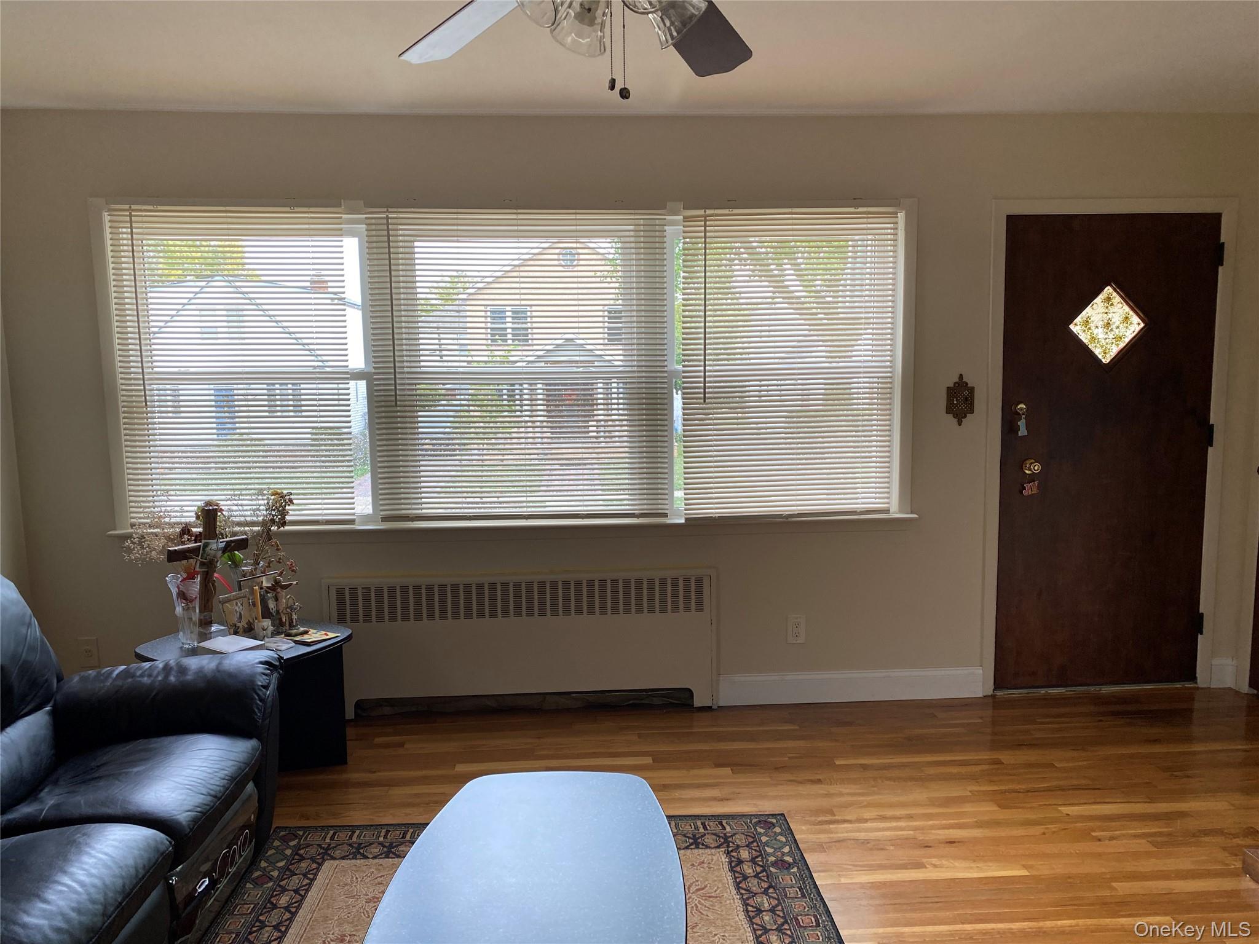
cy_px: 472
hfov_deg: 67.3
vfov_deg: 53.1
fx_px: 946
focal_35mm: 26
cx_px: 630
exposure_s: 1/121
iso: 80
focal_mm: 4.25
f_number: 1.8
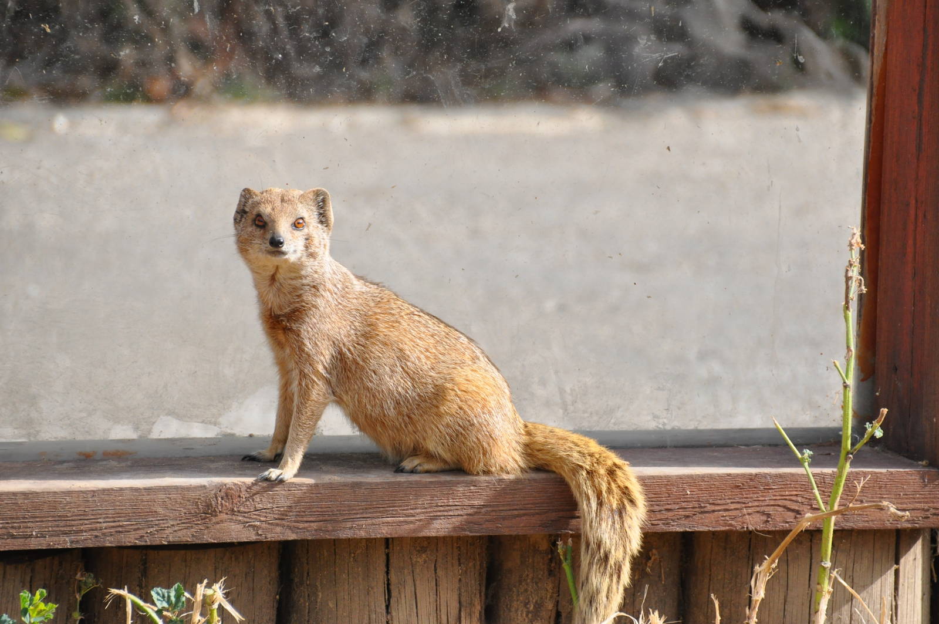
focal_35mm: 450
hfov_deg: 4.6
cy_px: 312
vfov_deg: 3.0
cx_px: 470
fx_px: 11724
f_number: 8
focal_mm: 300
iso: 1000
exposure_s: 1/1000
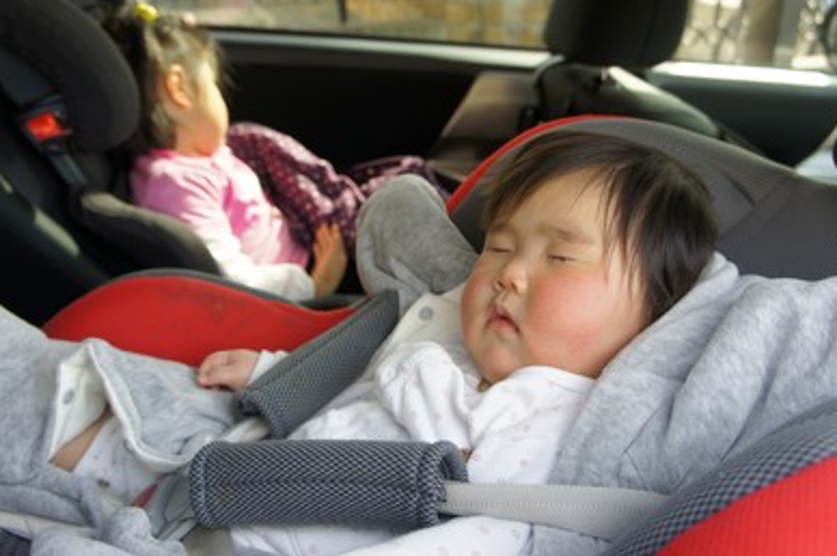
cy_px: 272
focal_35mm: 33
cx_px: 427
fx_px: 755
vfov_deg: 40.4
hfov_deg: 58.0
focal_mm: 21
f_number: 4
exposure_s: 1/80
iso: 200
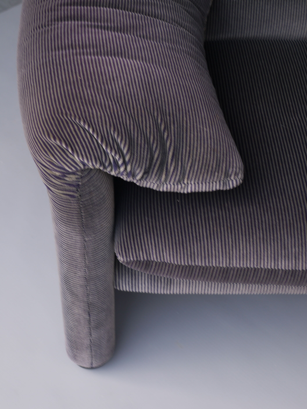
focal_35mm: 74
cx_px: 154
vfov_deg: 26.3
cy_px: 204
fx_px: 875
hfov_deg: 19.9
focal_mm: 37
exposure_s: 1/20
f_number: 5.6
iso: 100
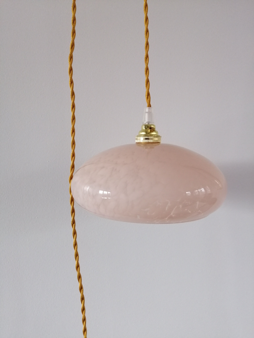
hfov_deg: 51.4
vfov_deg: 65.3
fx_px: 264
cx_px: 127
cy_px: 169
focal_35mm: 27
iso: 250
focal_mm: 3.95
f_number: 1.8
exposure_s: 1/33.3
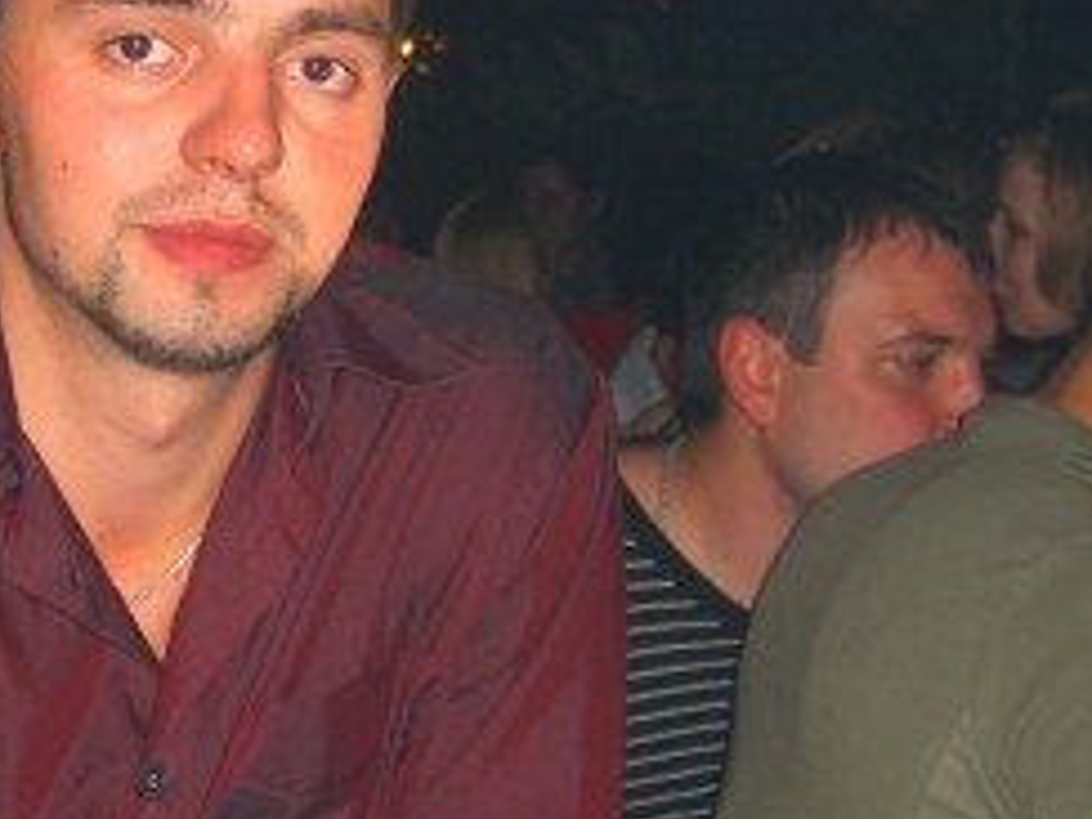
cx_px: 179
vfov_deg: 13.1
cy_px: 309
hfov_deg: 17.2
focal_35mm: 113
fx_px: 3565
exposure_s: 1/60
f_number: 3.1
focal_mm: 9.5
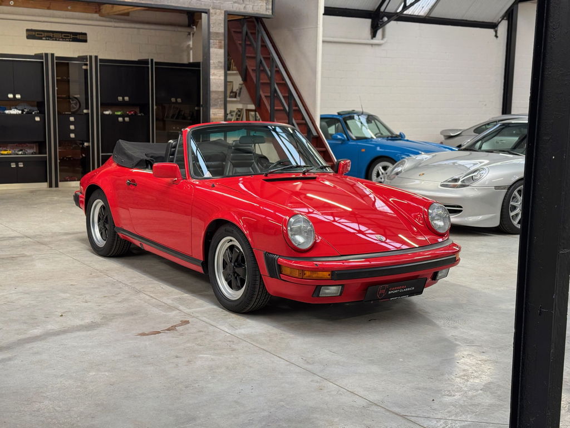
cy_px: 214
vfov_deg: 30.3
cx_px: 285
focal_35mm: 48
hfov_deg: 39.7
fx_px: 790
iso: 125
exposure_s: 1/50
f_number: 1.78
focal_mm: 6.76
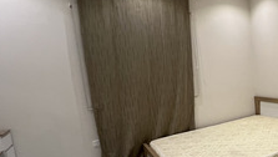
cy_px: 89
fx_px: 214
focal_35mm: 29
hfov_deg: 52.7
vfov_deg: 40.2
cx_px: 276
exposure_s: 1/50
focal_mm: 1.57
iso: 125
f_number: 1.8
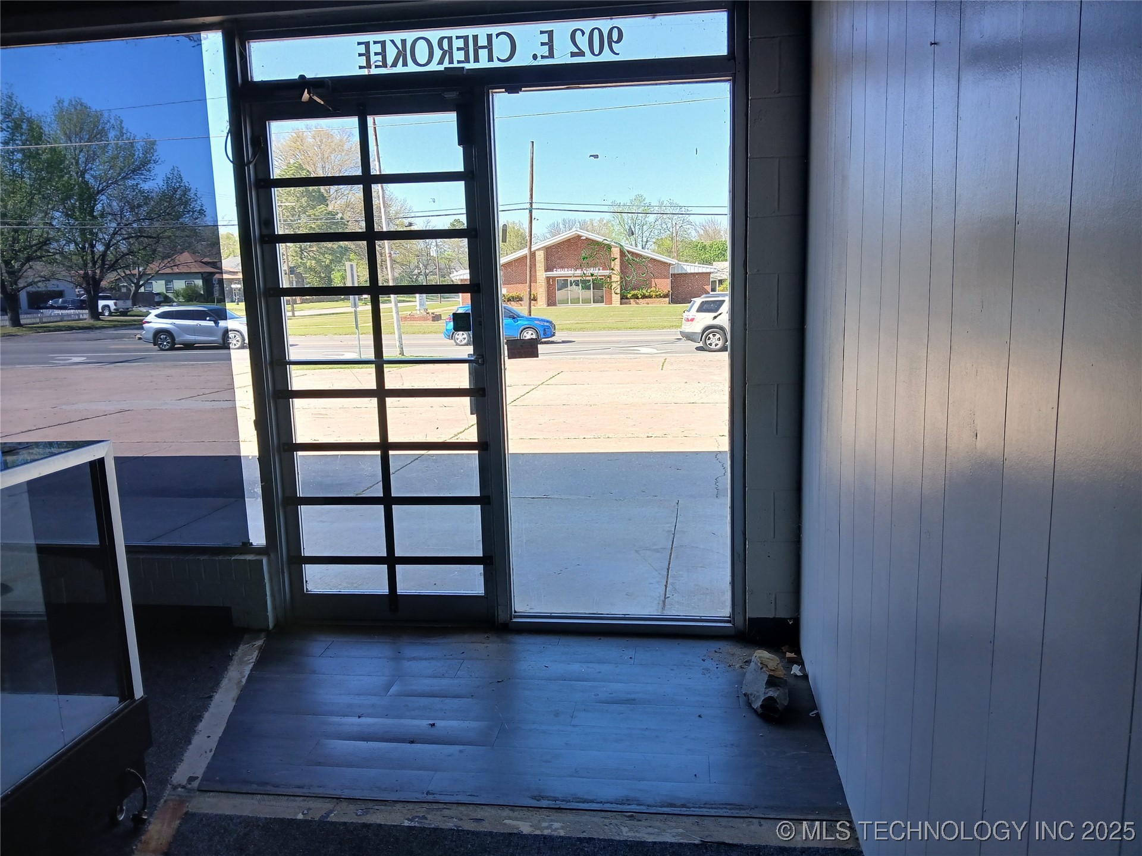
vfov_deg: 53.1
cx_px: 571
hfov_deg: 67.3
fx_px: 858
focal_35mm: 26
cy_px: 428
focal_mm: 3.98
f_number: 1.8
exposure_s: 1/139
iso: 20
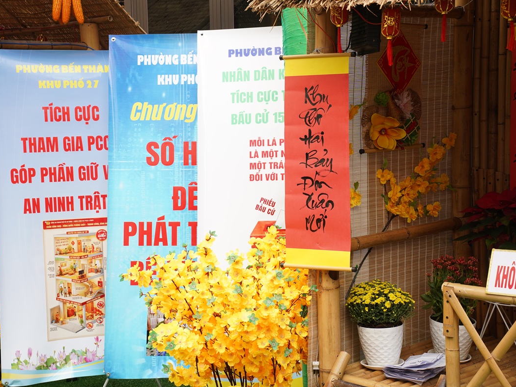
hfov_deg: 29.0
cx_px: 251
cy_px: 195
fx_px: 999
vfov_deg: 21.9
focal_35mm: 67
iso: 800
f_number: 9
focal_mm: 61
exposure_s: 1/125
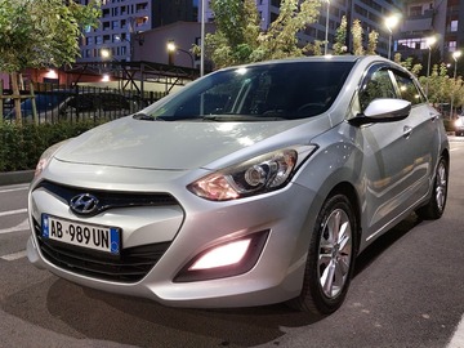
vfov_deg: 56.8
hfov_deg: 71.6
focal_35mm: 24
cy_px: 174
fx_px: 322
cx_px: 232
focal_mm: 5.23
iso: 320
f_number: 1.8
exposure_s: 1/50
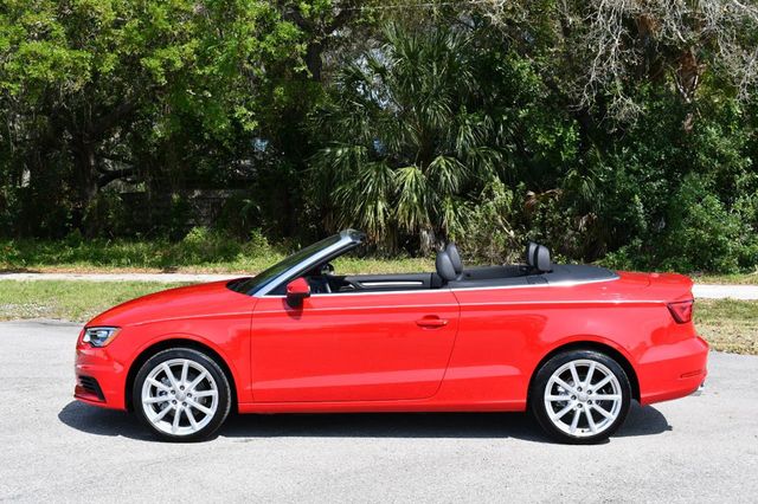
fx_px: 1073
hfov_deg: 38.9
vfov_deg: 26.5
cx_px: 379
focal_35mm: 51
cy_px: 252
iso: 110
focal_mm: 34
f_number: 8
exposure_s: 1/250
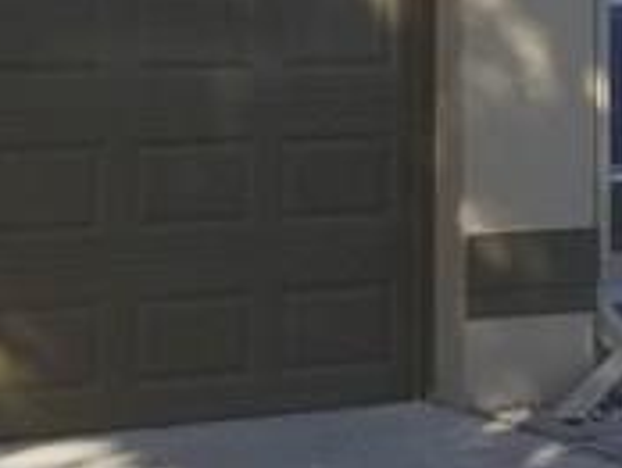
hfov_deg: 12.9
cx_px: 454
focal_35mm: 153
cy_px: -7
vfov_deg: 9.6
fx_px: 2753
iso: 50
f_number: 1.7
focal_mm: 4.25
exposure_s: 1/1696
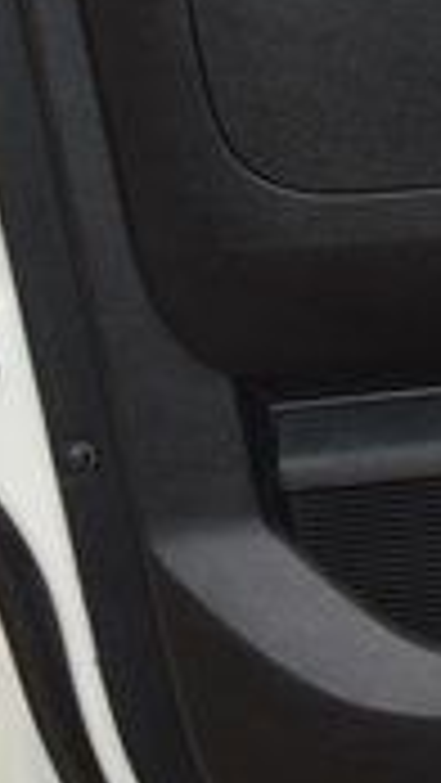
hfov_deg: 7.8
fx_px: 3010
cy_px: -38
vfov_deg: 14.5
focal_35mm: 145
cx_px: 1040
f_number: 3.8
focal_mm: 25
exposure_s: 1/60
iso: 800
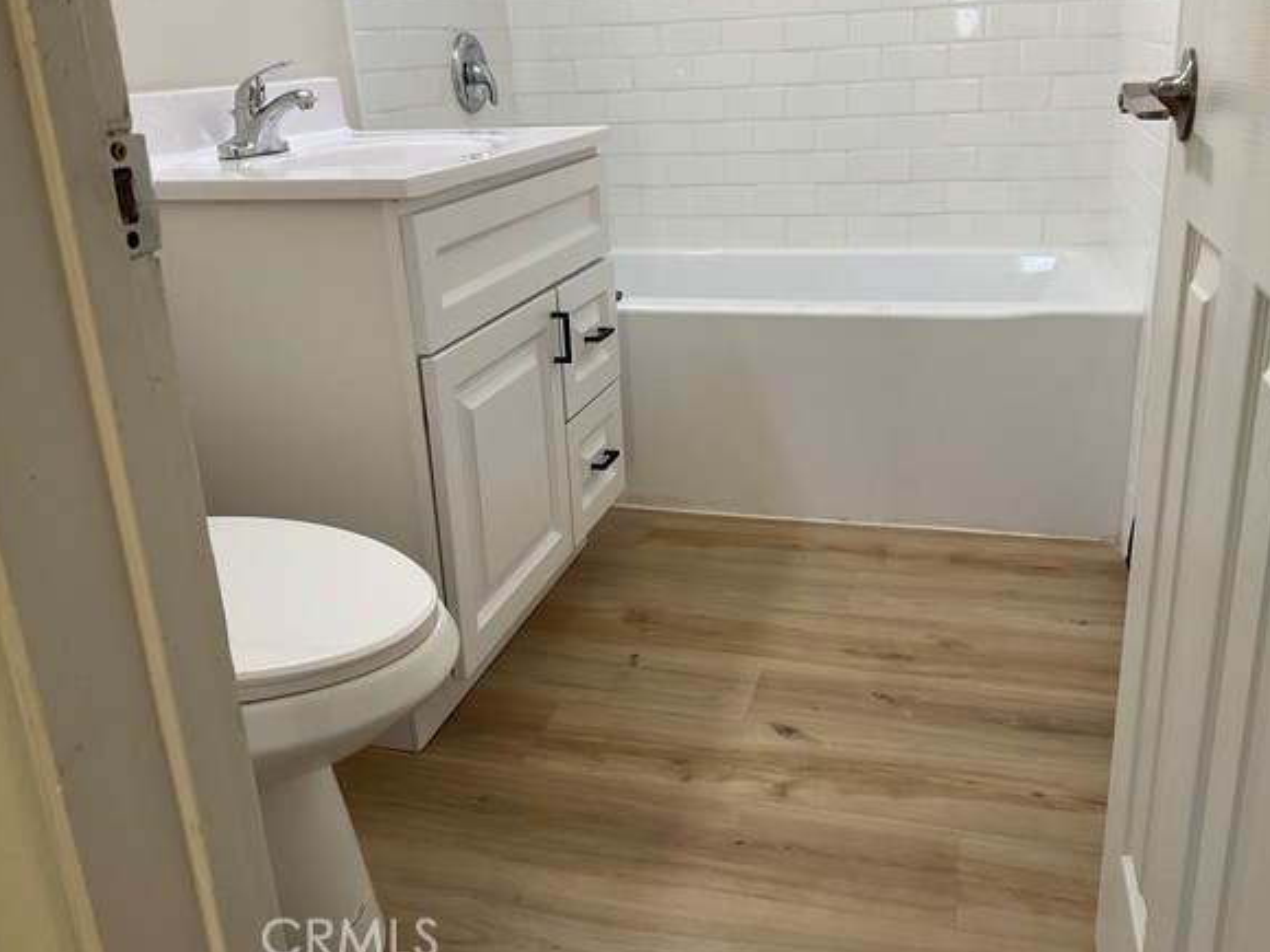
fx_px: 1174
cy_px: 444
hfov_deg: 56.8
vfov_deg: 44.1
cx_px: 653
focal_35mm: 32
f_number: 1.8
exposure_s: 1/60
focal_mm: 3
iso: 64
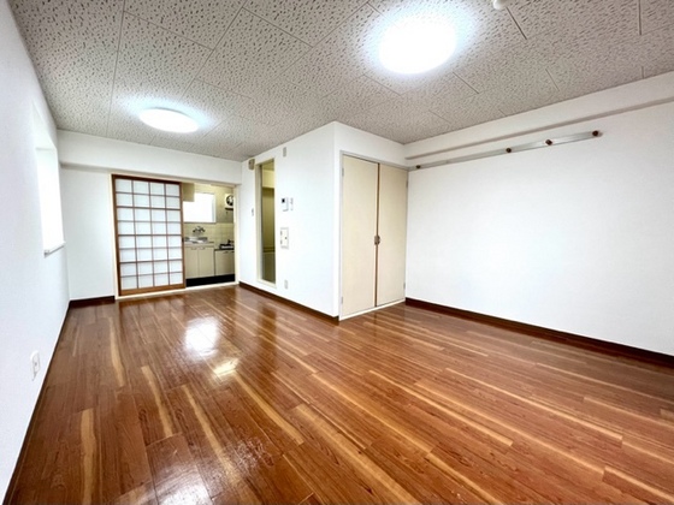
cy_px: 252
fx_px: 253
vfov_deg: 89.9
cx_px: 337
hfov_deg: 106.2
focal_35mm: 13
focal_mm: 1.57
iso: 125
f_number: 1.8
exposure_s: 1/120
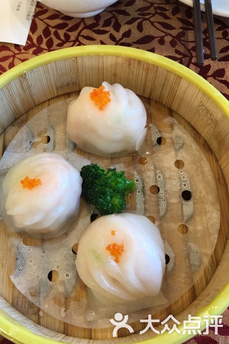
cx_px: 104
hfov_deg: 42.3
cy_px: 174
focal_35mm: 31
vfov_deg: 60.3
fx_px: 296
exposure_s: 1/33
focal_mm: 4.15
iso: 50
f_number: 2.2
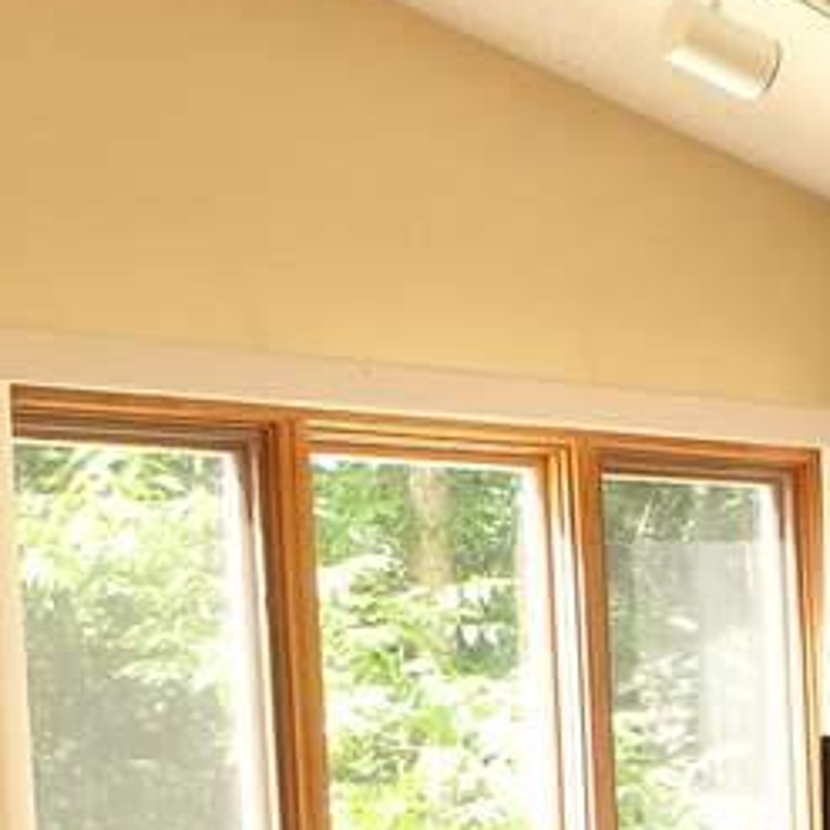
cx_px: 1425
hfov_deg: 15.8
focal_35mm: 96
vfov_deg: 17.5
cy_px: 921
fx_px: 2604
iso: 160
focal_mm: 3.7
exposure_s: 1/60
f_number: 3.5
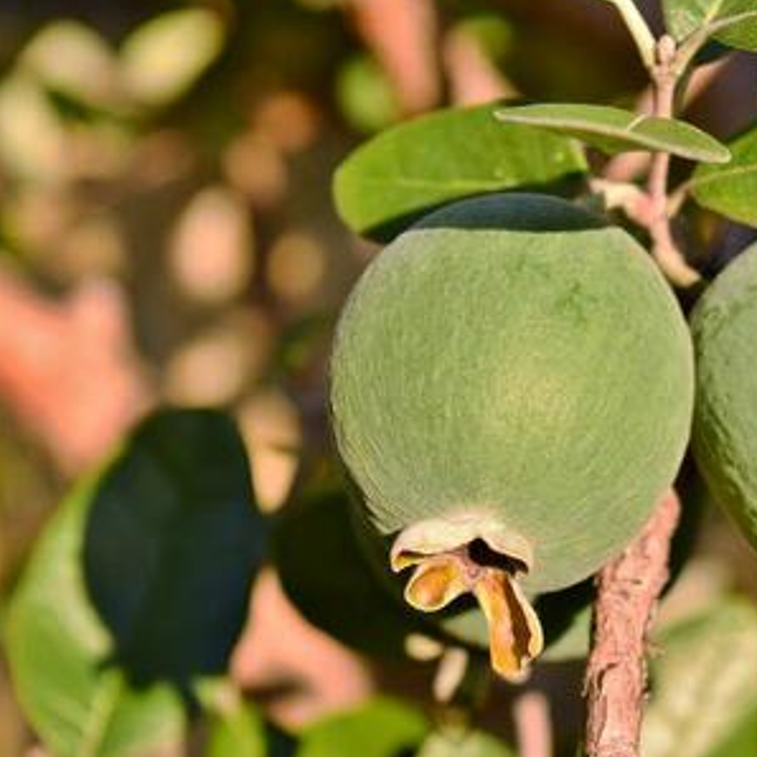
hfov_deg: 15.6
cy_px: 392
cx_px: 612
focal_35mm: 111
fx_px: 2746
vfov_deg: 15.7
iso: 400
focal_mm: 52
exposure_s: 1/250
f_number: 8
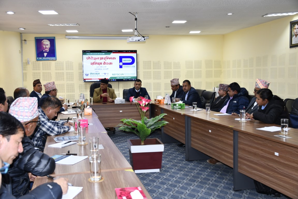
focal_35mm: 39
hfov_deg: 49.6
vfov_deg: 34.2
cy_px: 100
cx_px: 149
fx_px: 323
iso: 400
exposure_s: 1/80
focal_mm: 26
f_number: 3.8
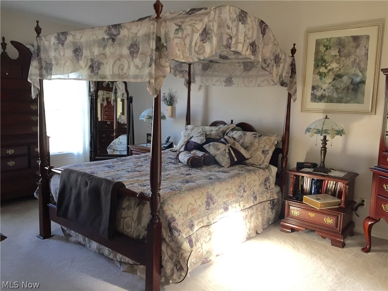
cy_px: 146
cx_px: 194
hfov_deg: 61.7
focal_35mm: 29
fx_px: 325
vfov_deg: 48.2
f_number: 2.2
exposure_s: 1/33
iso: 100
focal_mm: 4.15
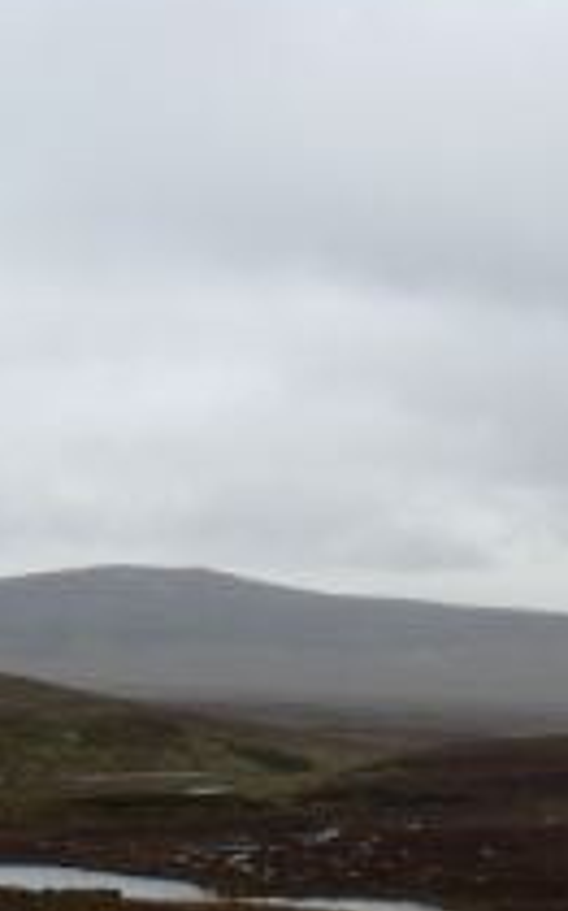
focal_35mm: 109
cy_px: 573
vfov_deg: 19.1
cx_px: 338
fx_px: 2703
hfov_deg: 12.0
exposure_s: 1/100
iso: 80
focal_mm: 8.3
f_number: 4
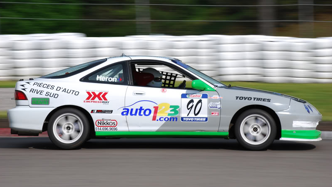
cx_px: 166
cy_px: 81
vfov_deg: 5.7
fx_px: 1880
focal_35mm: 214
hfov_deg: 10.1
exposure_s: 1/200
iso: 100
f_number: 14
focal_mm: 135
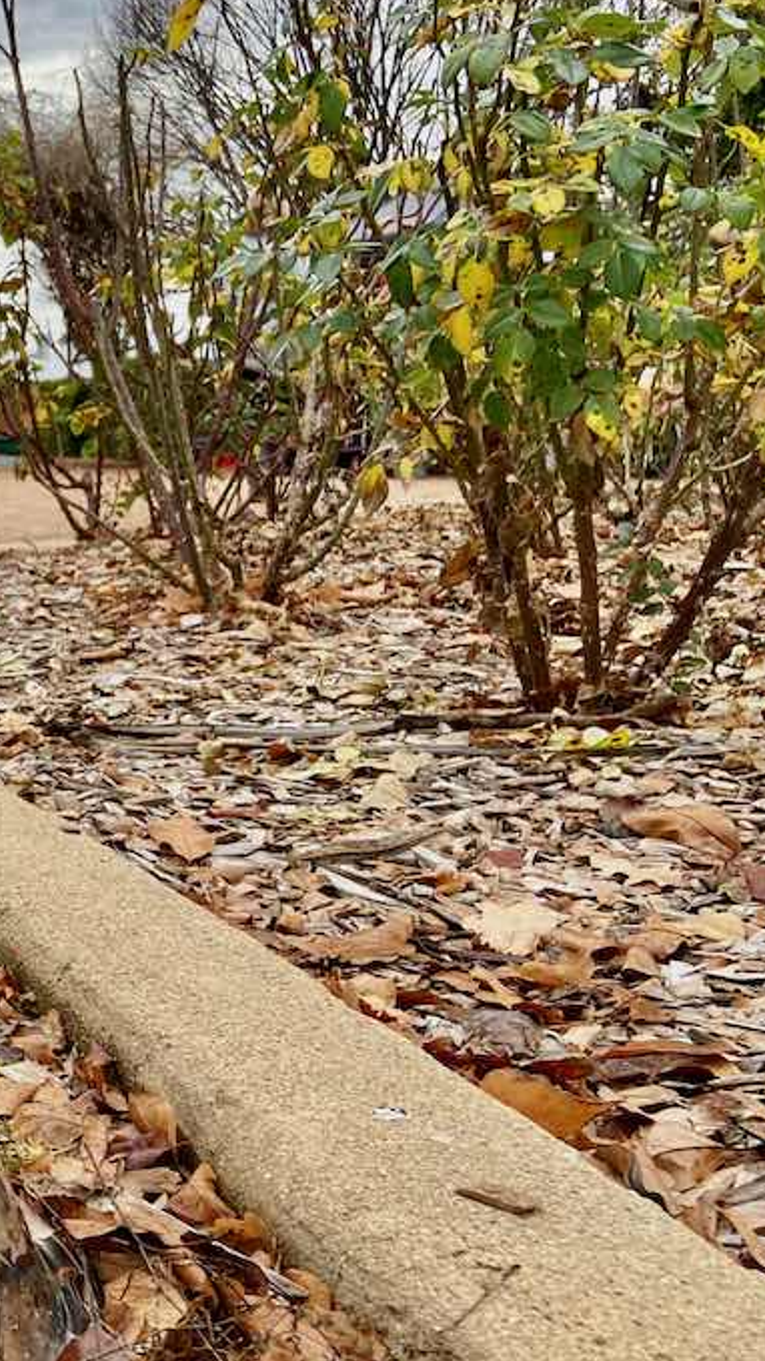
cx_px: -316
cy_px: 662
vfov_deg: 41.3
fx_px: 1805
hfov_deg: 21.0
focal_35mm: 50
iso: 32
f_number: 1.8
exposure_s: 1/397
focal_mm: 4.25
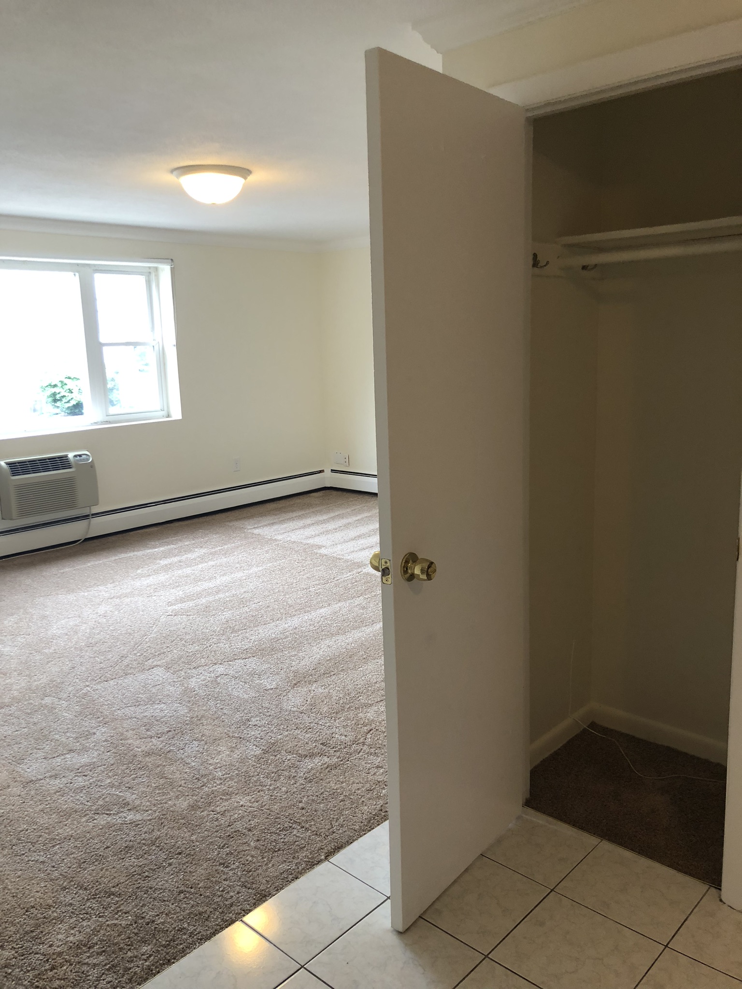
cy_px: 494
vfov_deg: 63.4
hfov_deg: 49.7
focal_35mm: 28
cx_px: 371
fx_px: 800
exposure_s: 1/30
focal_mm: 3.99
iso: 32
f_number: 1.8
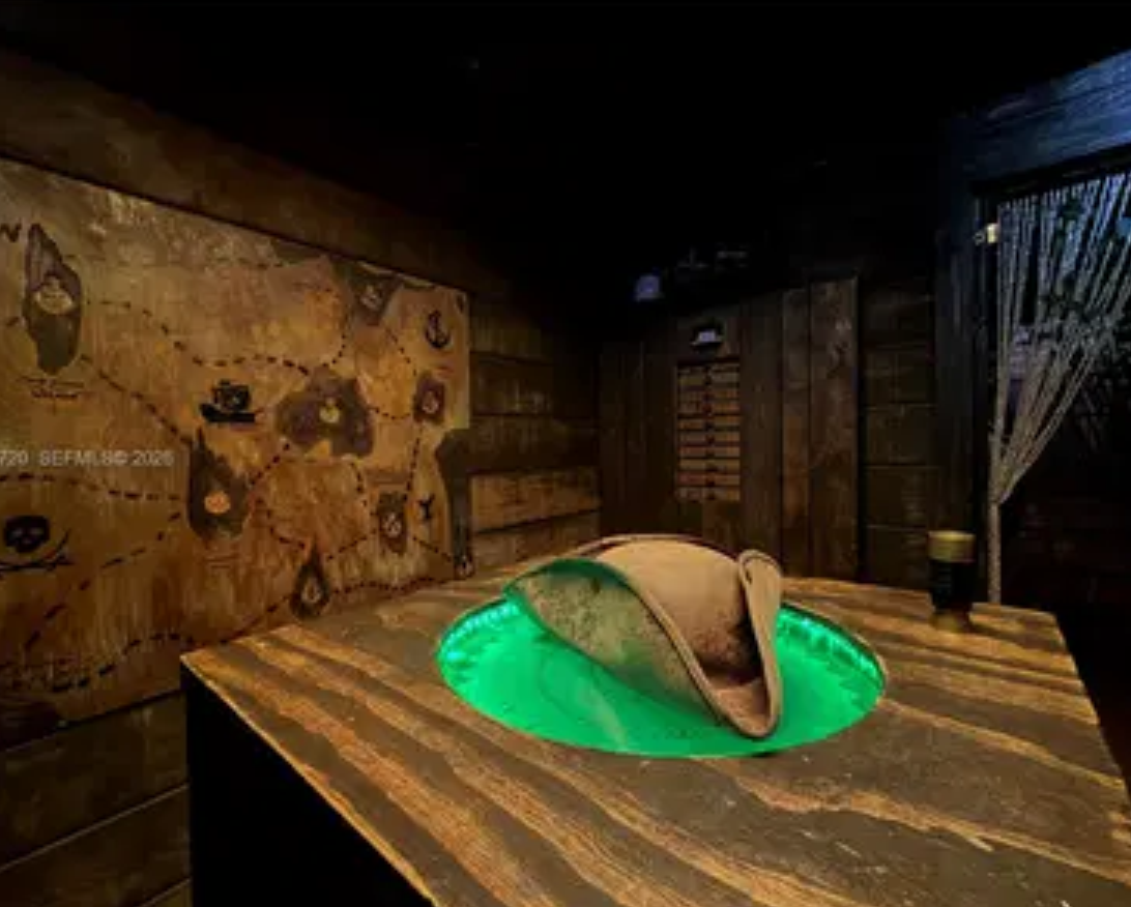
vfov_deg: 84.1
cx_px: 553
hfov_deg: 96.7
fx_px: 503
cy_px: 460
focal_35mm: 15
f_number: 2.2
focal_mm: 2.22
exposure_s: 1/12
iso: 1000
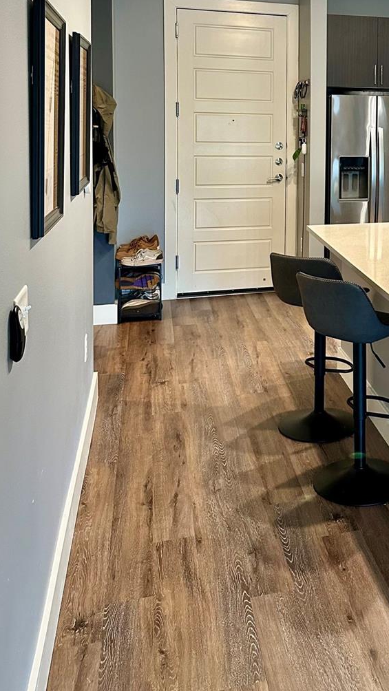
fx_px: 733
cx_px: 383
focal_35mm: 40
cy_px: 164
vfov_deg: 48.3
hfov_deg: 28.0
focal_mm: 6.86
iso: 400
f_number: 1.78
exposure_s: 1/60
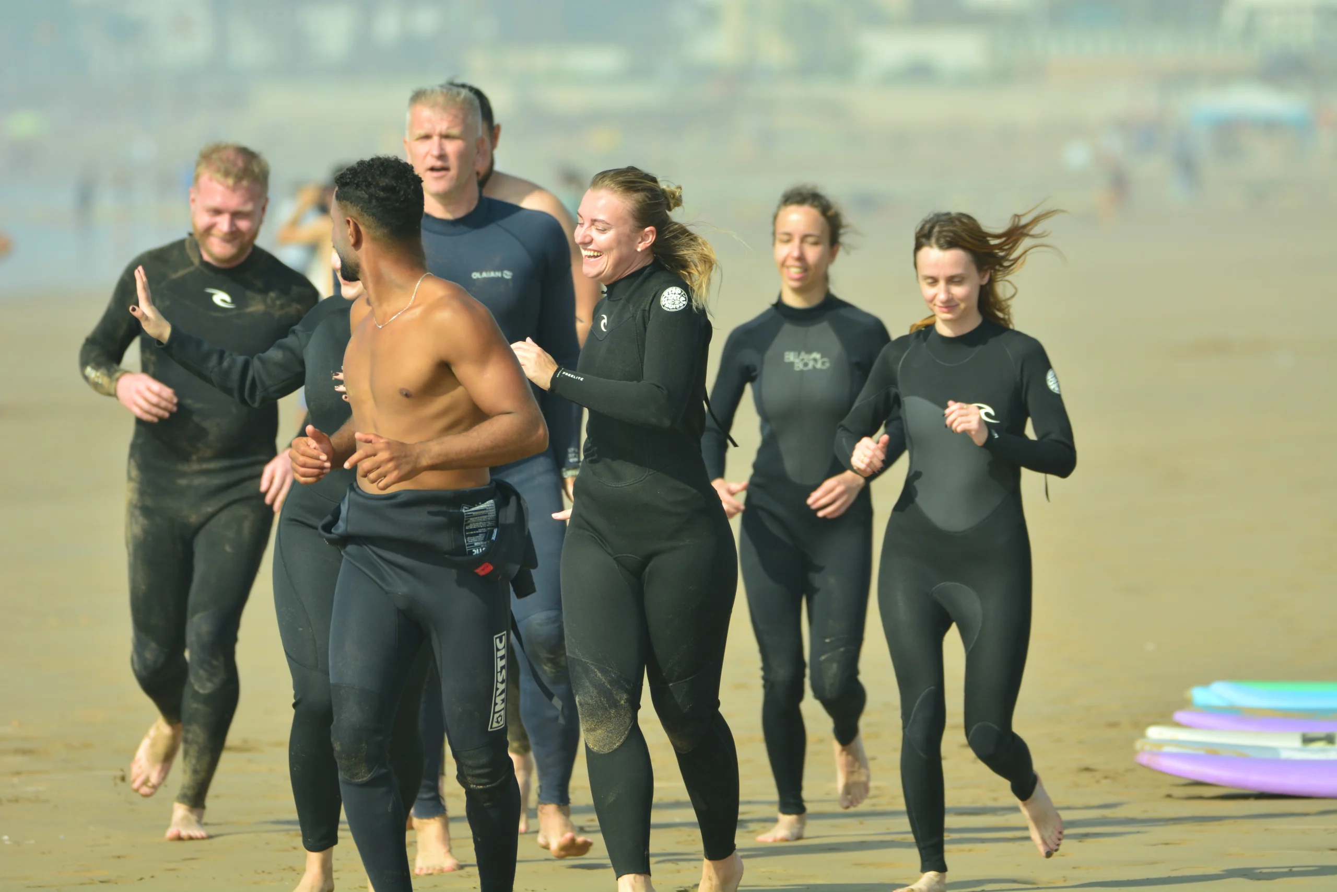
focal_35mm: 525
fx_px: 19498
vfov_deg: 2.6
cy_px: 446
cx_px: 668
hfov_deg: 3.9
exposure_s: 1/1000
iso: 200
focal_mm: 350
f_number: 5.6
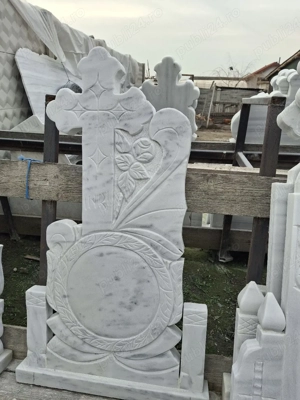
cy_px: 200
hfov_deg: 54.9
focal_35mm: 25
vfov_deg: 69.4
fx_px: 289
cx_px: 150
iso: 25
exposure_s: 1/233
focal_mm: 4.69
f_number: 1.8
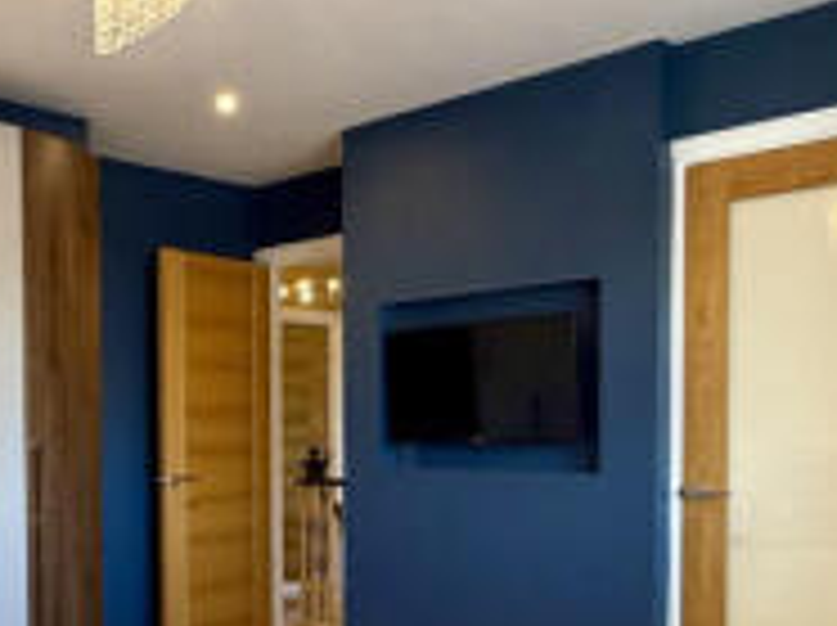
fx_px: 1063
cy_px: 466
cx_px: 160
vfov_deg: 32.2
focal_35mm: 44
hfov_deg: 41.1
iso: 200
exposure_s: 1/100
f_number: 2.2
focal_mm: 2.22
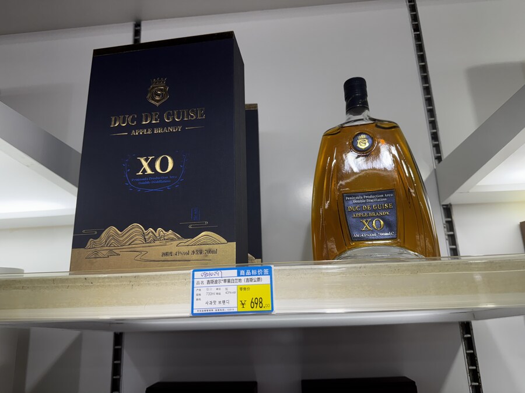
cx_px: 262
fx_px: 364
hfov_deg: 71.6
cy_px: 196
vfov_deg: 56.8
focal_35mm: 24
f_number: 1.78
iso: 80
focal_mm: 6.76
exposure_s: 1/412
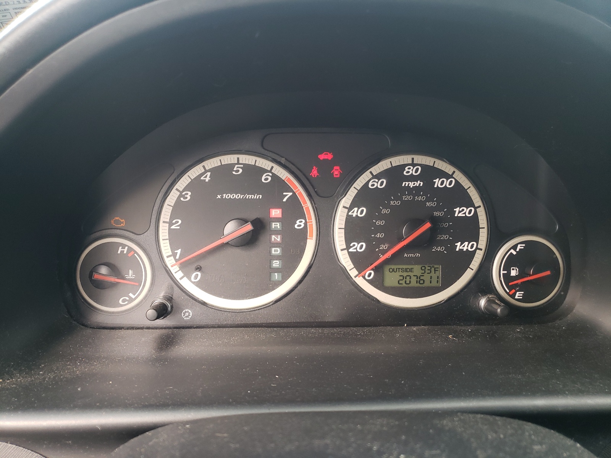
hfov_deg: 67.3
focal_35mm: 26
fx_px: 459
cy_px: 229
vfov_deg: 53.1
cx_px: 306
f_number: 1.5
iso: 61
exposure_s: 1/120
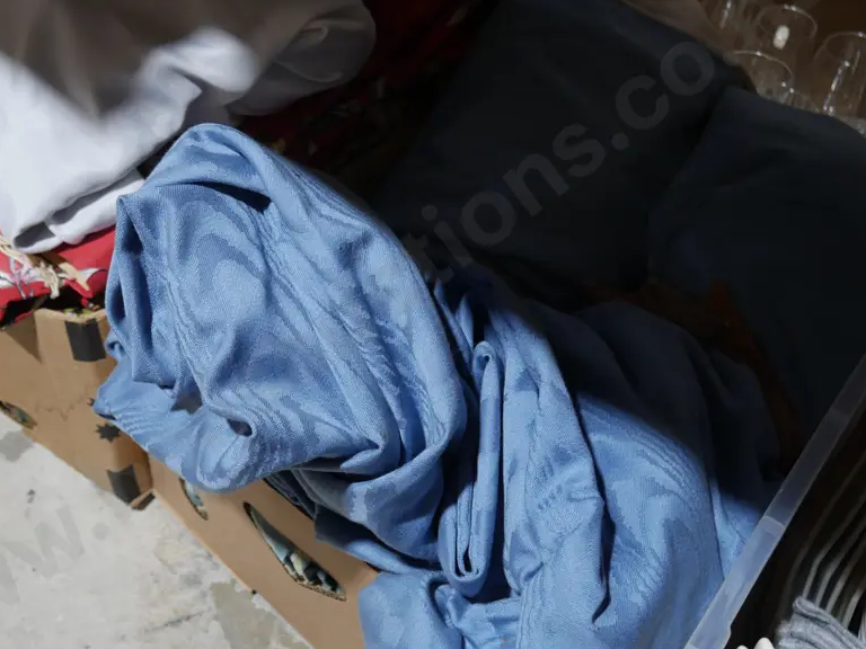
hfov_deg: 46.6
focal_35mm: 40
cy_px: 318
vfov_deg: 36.0
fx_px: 1001
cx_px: 353
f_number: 3.6
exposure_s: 1/60
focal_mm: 15
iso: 320
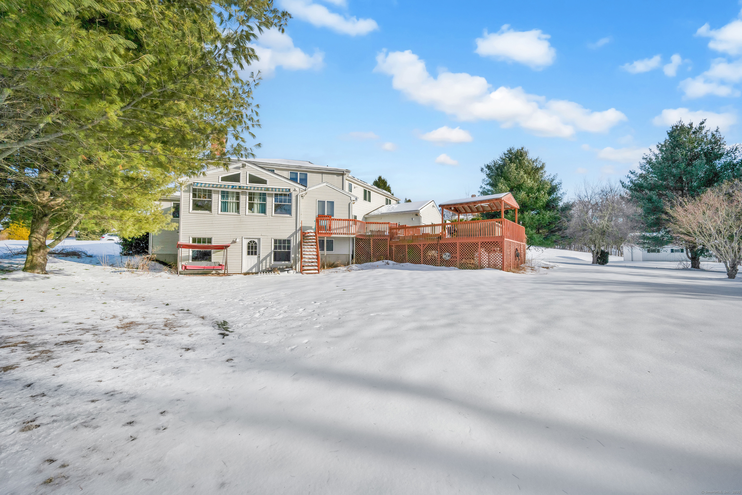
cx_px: 371
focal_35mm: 14
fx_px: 289
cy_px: 248
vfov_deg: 81.2
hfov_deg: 104.3
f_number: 9
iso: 400
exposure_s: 1/2000
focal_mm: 14
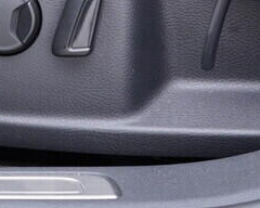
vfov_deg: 10.5
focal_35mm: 144
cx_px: 64
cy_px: -61
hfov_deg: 13.3
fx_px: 1108
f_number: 2.8
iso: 250
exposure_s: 1/40
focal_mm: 24
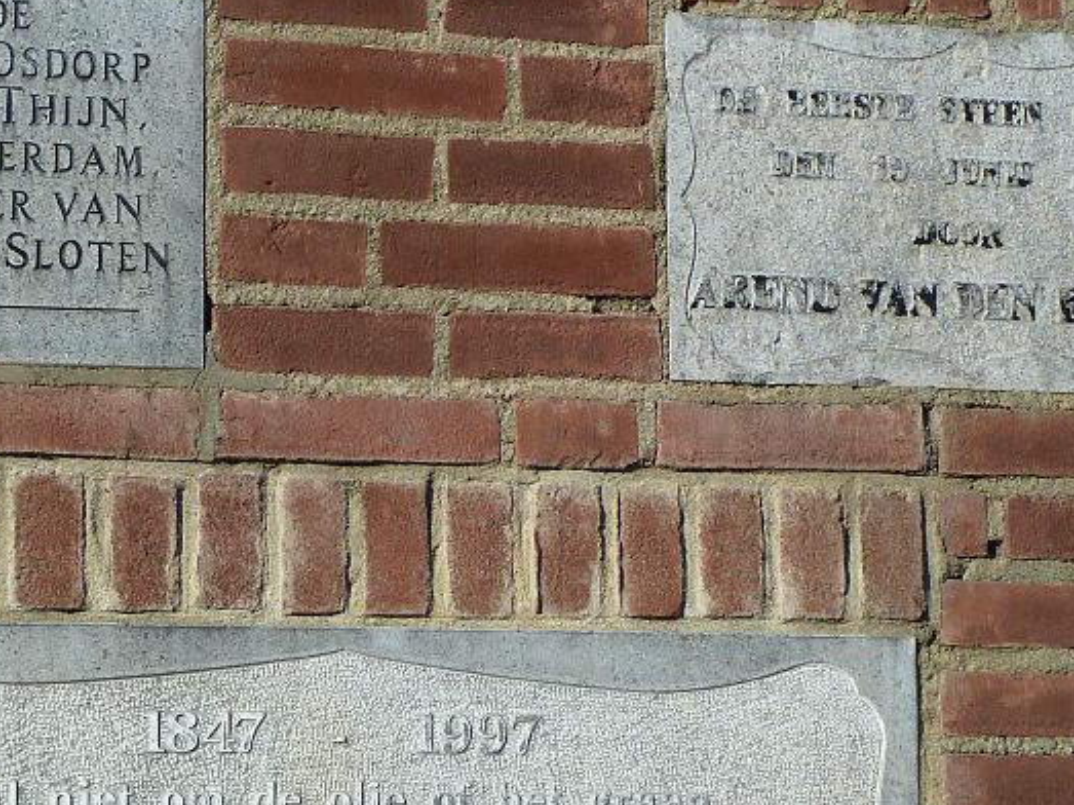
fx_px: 2916
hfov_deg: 20.8
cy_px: 565
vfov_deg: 15.7
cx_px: 335
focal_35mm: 94
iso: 80
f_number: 5
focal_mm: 7.9
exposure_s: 1/400
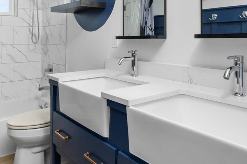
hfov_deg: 59.7
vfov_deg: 41.1
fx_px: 213
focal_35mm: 31
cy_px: 41
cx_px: 98
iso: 500
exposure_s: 1/125
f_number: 10
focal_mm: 14
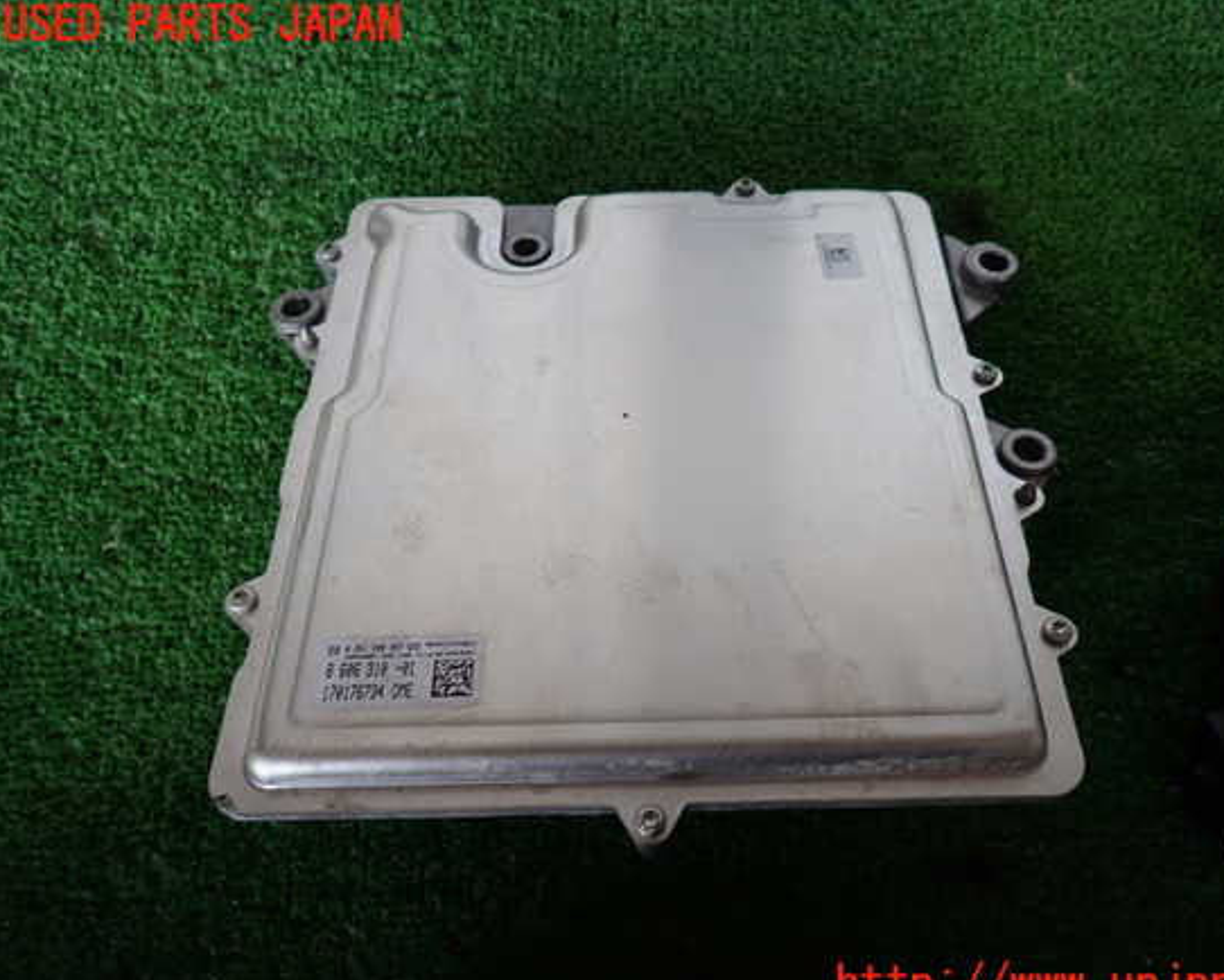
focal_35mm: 27
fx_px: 978
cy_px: 506
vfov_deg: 53.2
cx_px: 668
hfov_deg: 63.9
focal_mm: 4.5
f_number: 2
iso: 125
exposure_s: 1/60
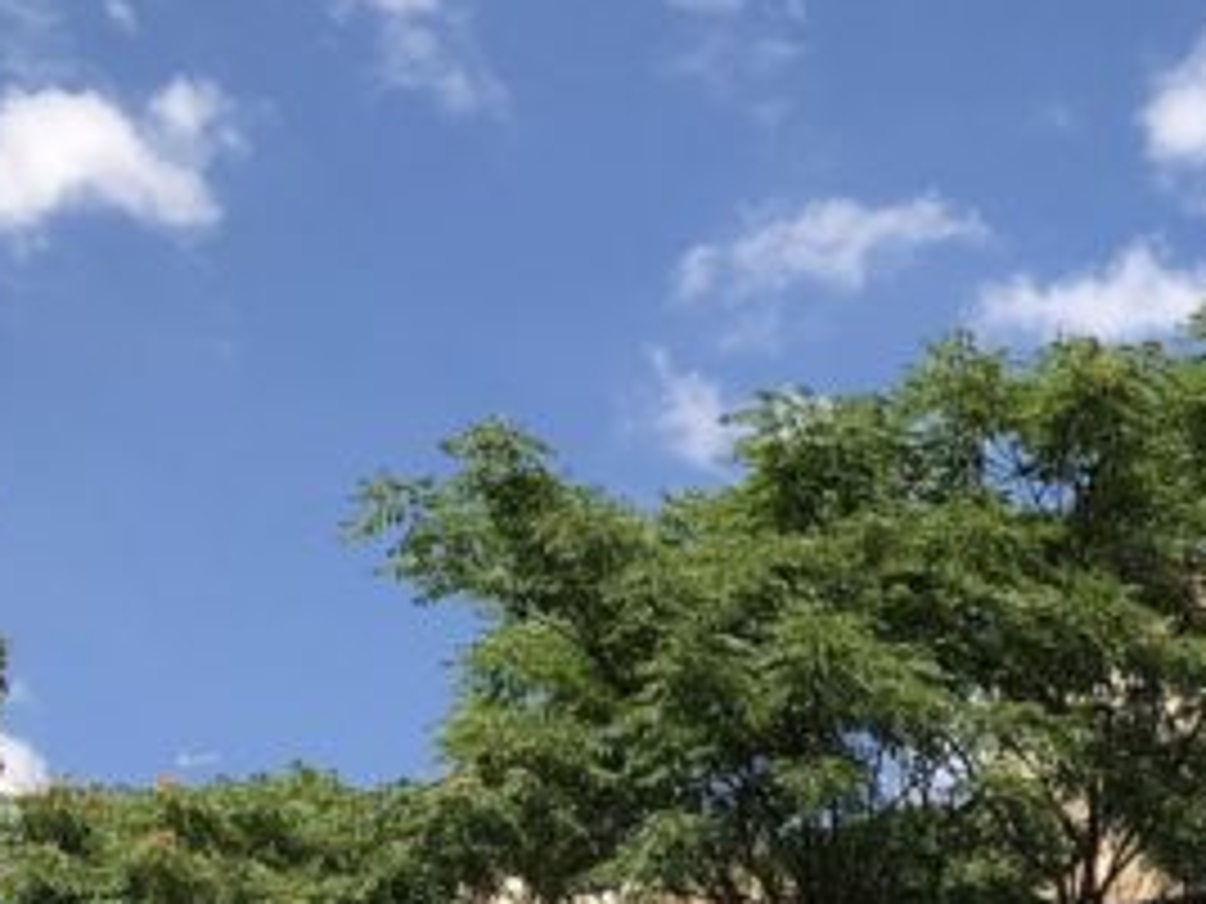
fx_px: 3728
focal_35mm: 107
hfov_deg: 16.5
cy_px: 1133
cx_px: 1886
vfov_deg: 13.4
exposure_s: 1/1567
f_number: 1.8
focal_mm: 3.99
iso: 20
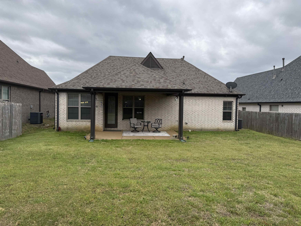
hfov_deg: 71.6
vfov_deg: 56.8
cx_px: 150
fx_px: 209
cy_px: 113
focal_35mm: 24
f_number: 1.78
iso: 80
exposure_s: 1/3759
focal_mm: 6.76
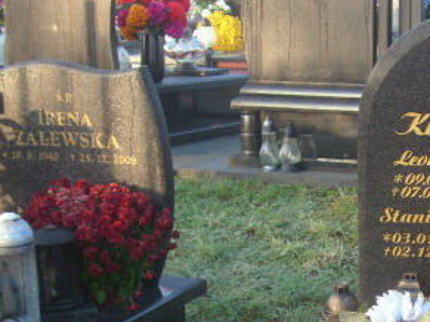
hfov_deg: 19.2
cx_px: 440
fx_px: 1229
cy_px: 323
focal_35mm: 99
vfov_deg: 14.7
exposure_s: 1/100
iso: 50
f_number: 3.1
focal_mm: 7.6
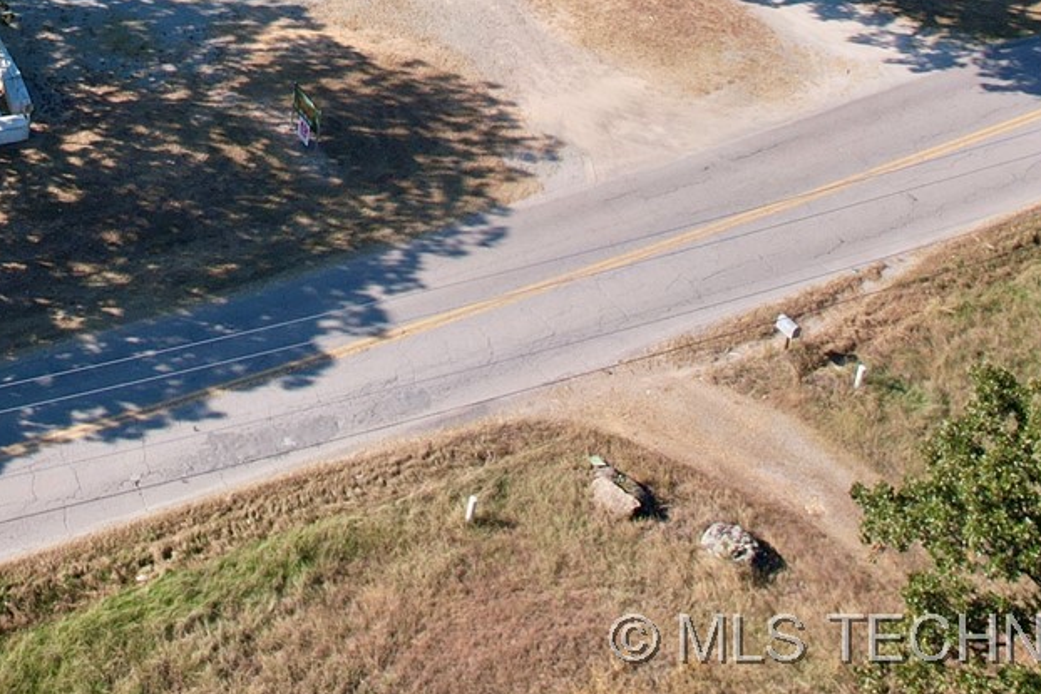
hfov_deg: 25.8
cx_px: -122
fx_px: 2082
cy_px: -431
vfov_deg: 16.7
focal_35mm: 72
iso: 100
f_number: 2.8
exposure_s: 1/1000
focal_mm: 8.38
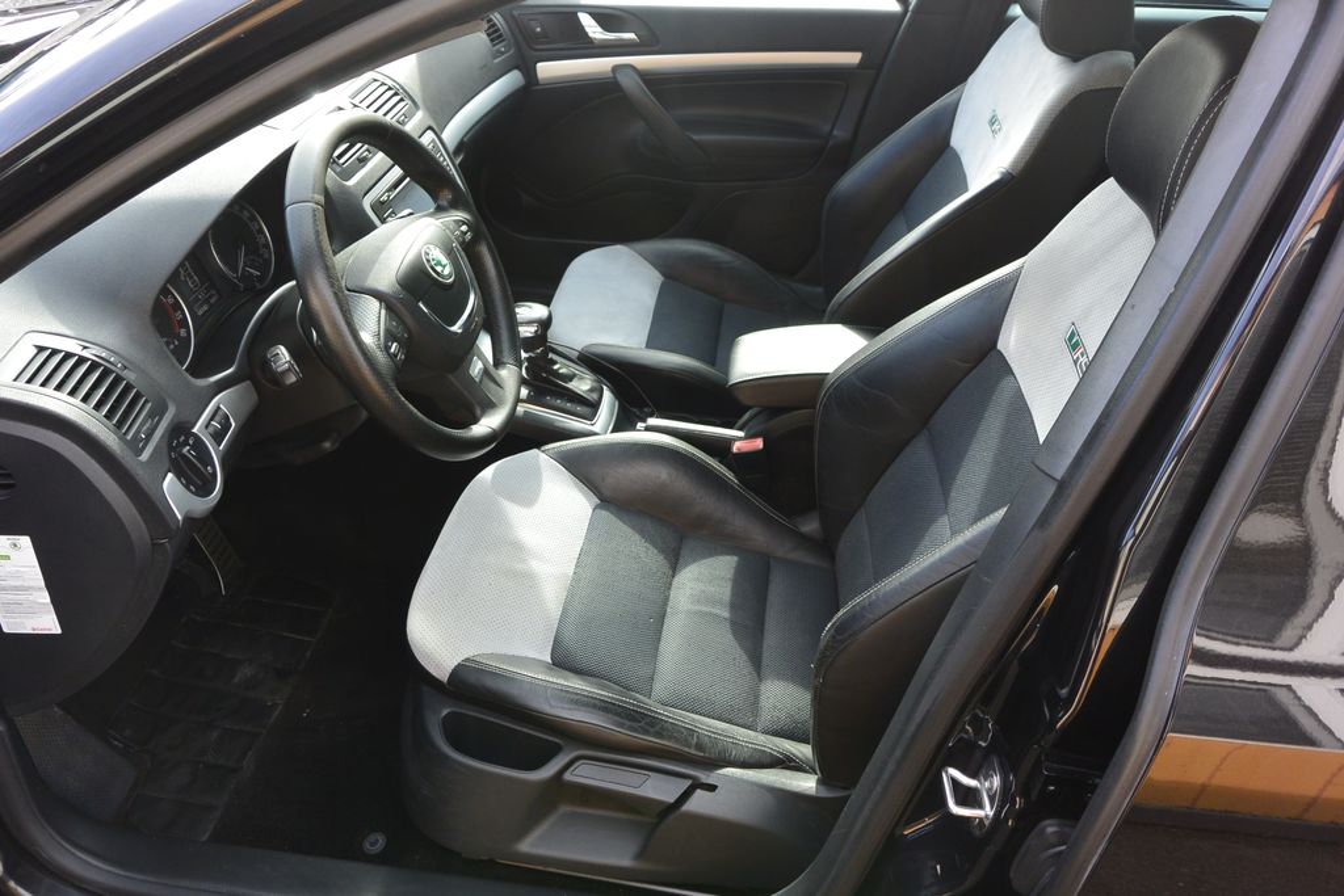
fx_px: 1008
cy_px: 448
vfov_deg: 47.9
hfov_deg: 67.4
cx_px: 672
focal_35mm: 27
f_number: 3.5
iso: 160
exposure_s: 1/160
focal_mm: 10
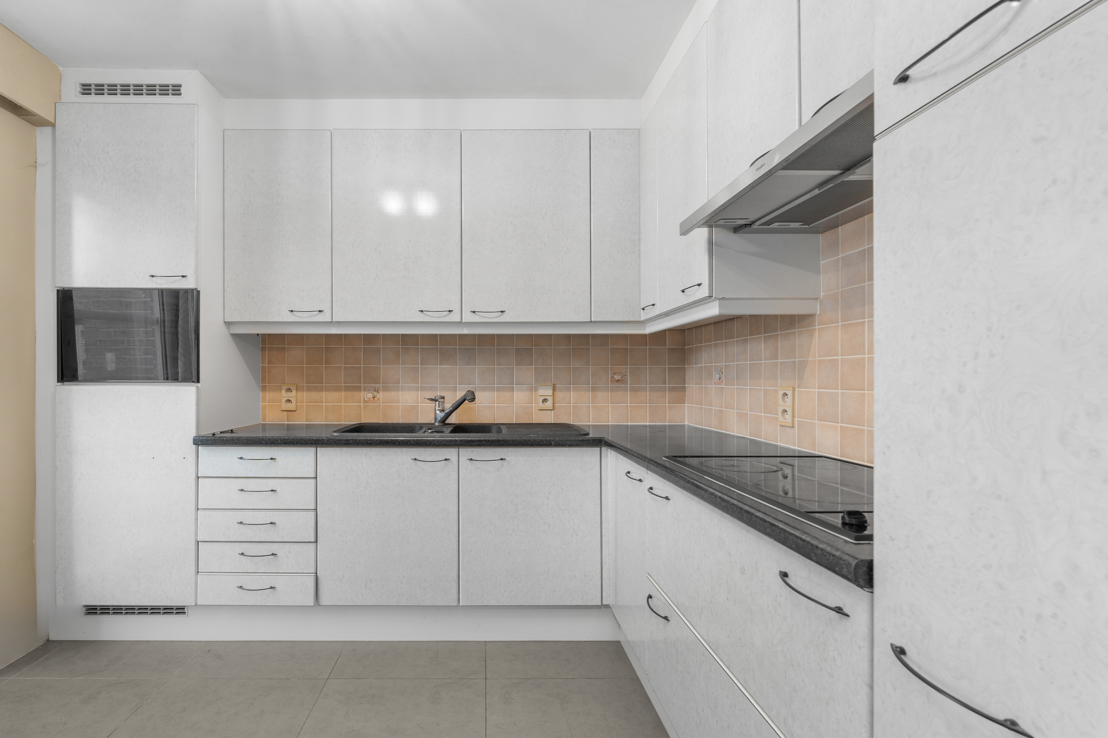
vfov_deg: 81.2
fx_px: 431
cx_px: 554
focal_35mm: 14
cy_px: 369
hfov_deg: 104.3
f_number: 11
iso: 250
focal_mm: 14
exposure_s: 5
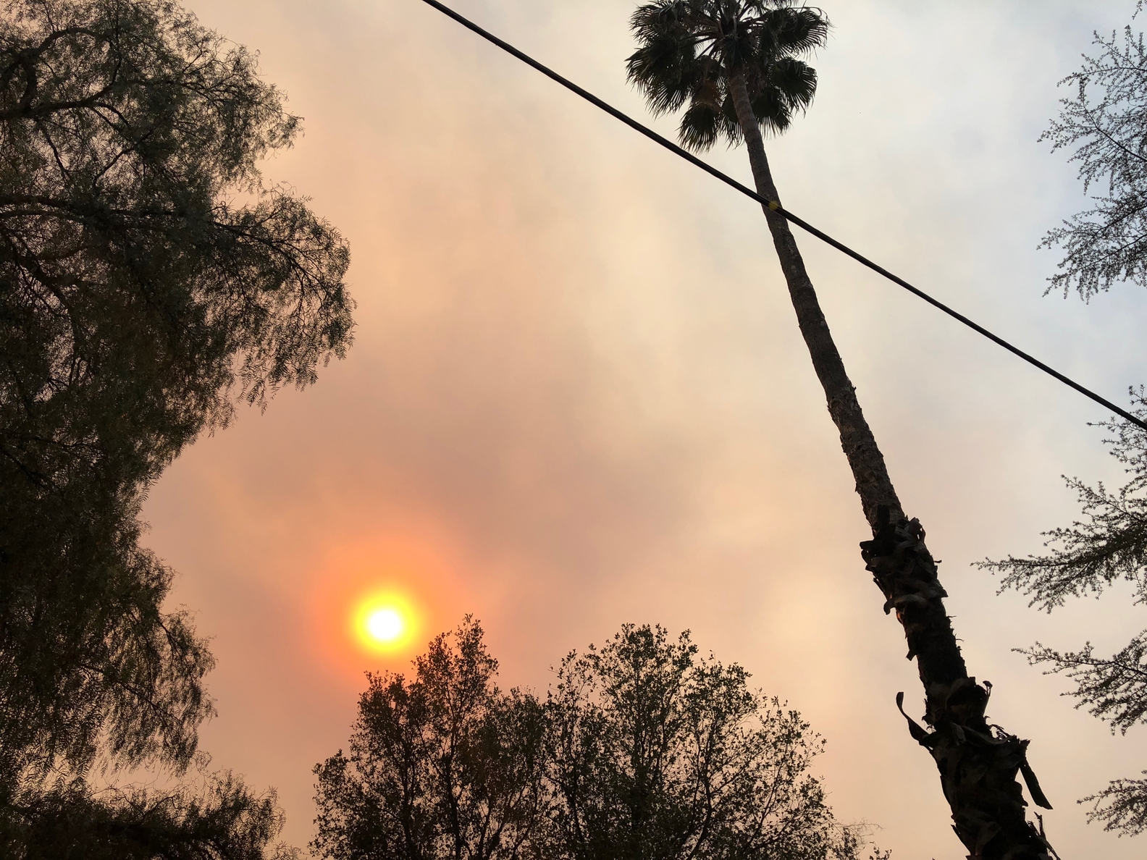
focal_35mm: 28
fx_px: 928
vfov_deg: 49.7
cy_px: 430
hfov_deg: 63.4
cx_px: 574
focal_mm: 4
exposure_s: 1/1600
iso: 20
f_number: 1.8
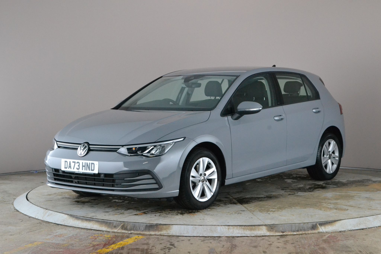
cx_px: 190
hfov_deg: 29.2
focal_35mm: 69
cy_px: 127
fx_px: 730
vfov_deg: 19.7
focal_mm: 46
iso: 3200
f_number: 11
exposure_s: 1/40
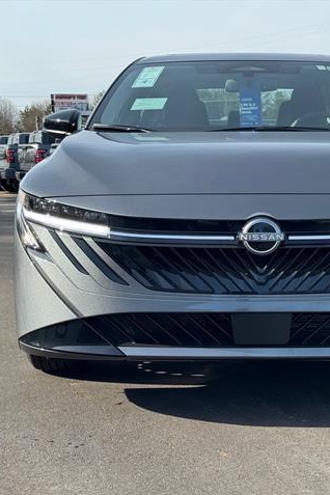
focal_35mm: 67
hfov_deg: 20.1
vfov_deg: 30.1
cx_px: 252
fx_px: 921
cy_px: 247
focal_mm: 6.76
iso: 64
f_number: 1.78
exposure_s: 1/1681
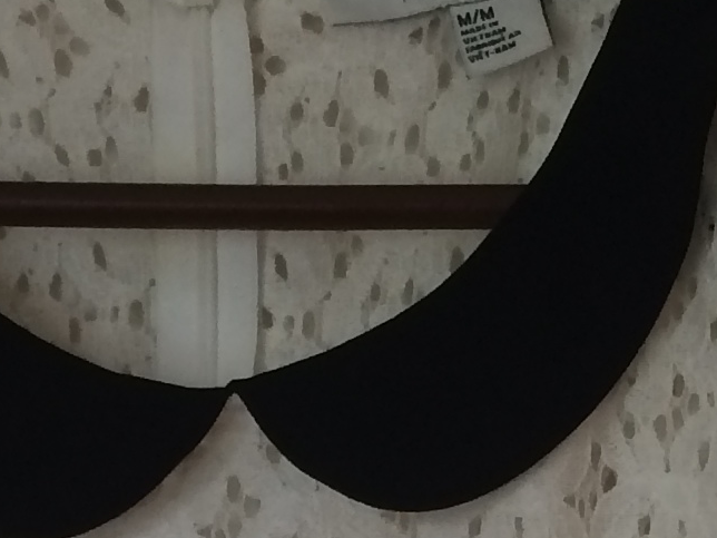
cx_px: 376
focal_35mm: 152
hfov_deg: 13.0
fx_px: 3148
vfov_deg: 9.3
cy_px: 956
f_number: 2.2
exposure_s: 1/30
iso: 40
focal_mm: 4.12
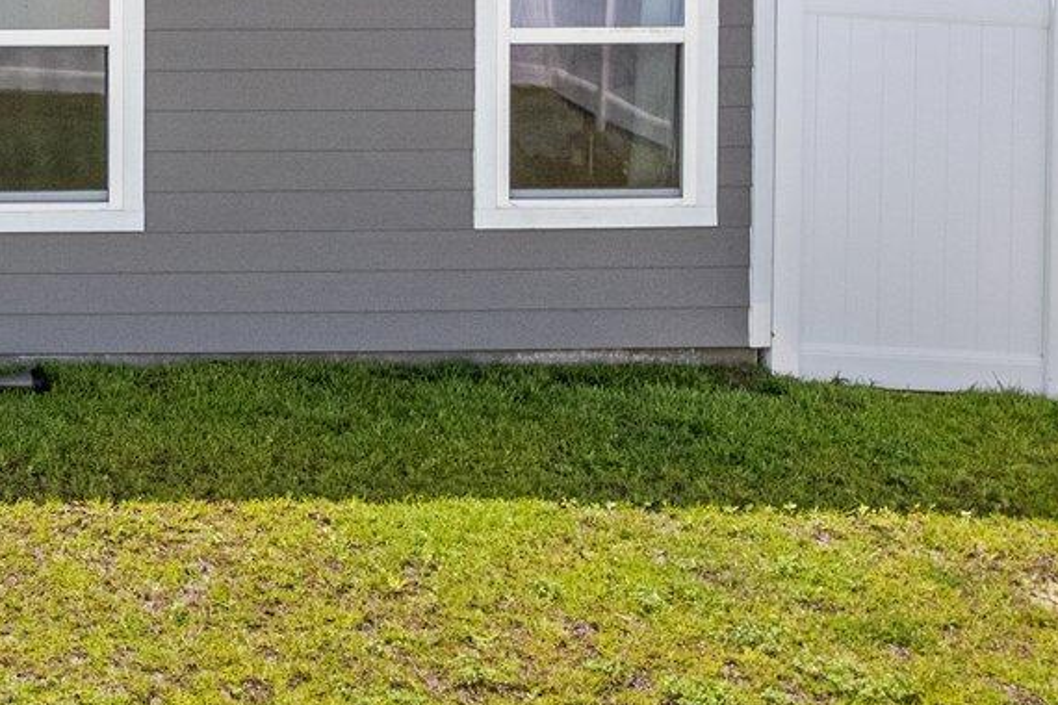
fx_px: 2322
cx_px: -239
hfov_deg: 23.3
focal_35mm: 79
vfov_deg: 16.1
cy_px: -293
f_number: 2.8
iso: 200
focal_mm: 8.38
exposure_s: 1/3200
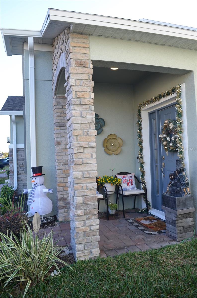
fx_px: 223
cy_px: 149
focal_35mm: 27
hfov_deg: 47.7
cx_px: 98
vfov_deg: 67.5
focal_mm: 18
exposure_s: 1/125
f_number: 5.6
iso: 200
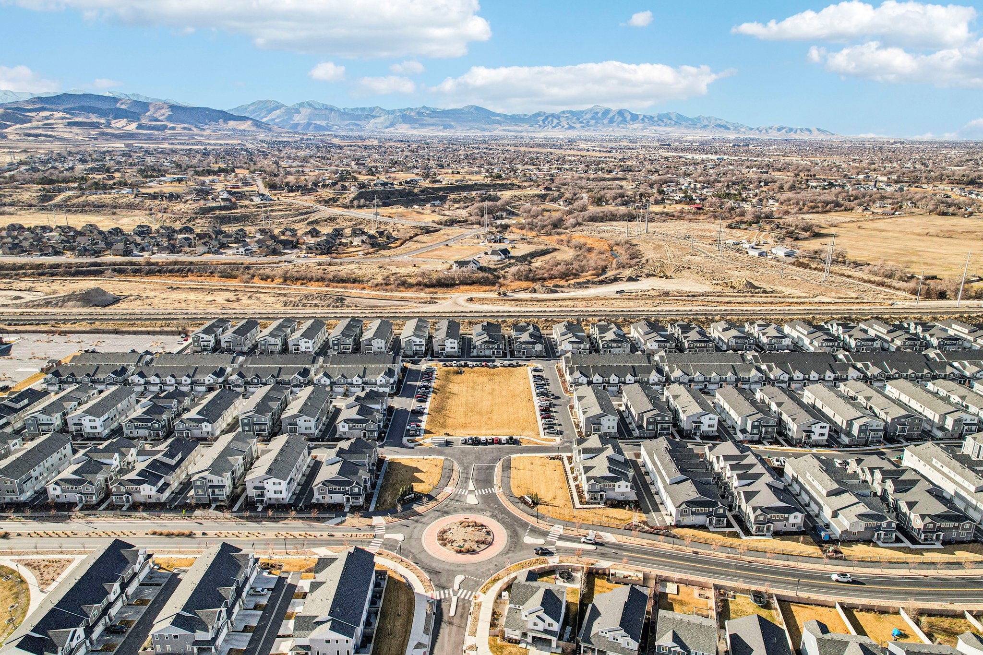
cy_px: 328
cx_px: 492
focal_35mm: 22
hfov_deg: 78.6
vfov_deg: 57.2
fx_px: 601
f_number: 2.8
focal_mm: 8.4
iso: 140
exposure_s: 1/80
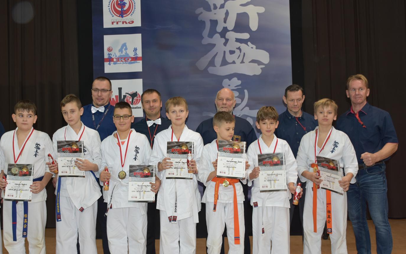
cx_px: 181
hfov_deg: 41.8
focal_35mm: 48
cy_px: 139
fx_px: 531
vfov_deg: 26.9
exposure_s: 1/30
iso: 320
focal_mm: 24
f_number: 3.8
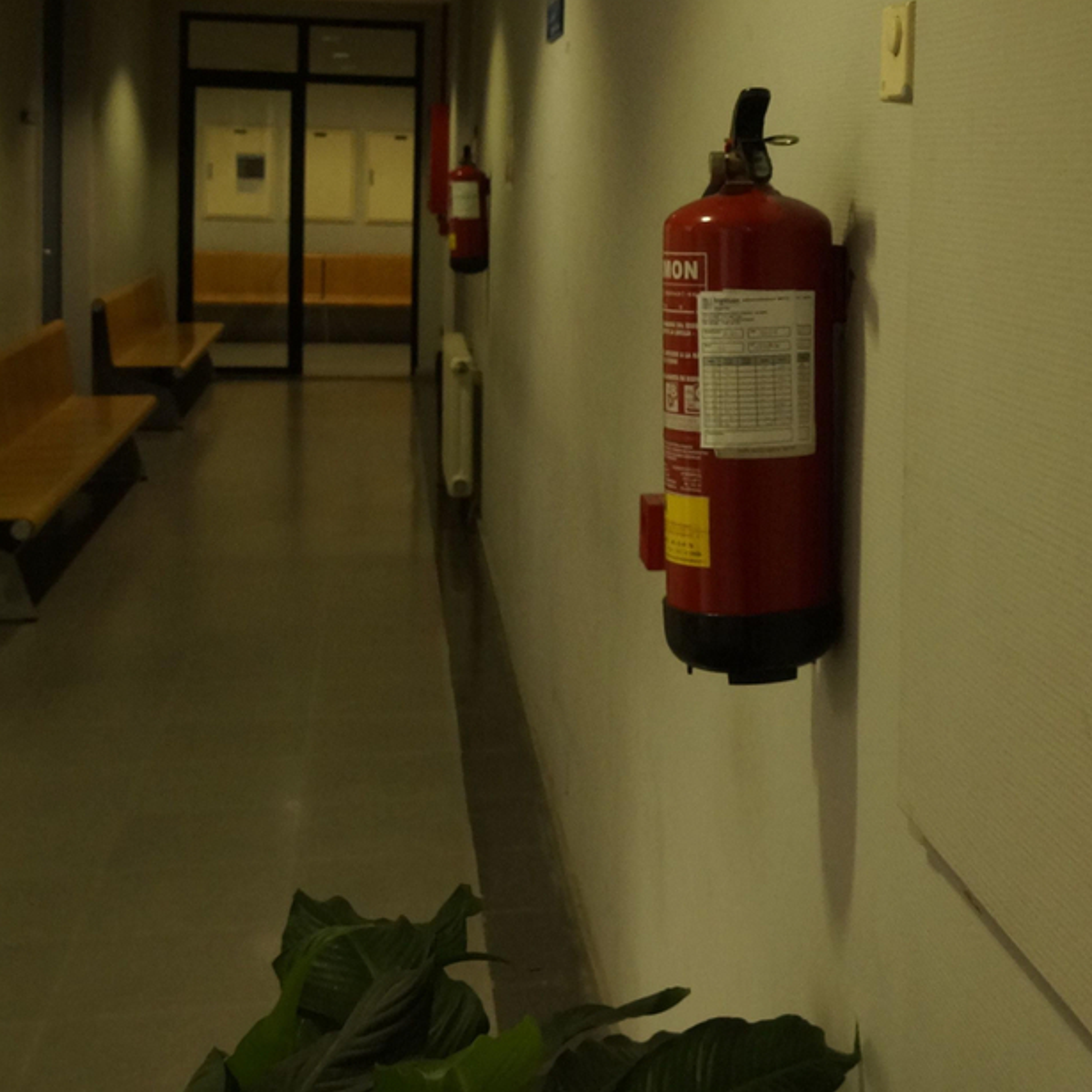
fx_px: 1892
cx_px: 1072
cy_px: 347
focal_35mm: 53
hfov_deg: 30.1
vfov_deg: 31.9
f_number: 7.1
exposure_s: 1/25
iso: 800
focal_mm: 16
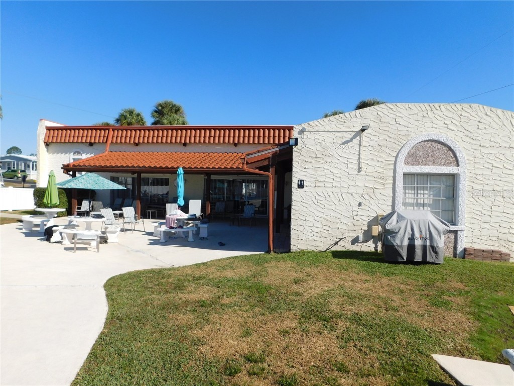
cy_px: 193
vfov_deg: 58.9
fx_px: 342
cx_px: 257
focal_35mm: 23
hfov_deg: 73.9
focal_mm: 4
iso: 125
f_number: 6
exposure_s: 1/640
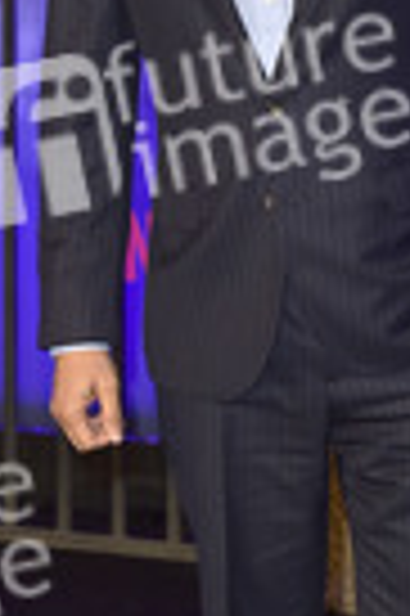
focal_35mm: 190
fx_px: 3254
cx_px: 313
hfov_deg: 7.2
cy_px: 346
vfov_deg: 10.8
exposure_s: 1/250
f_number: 6.3
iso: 800
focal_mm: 65
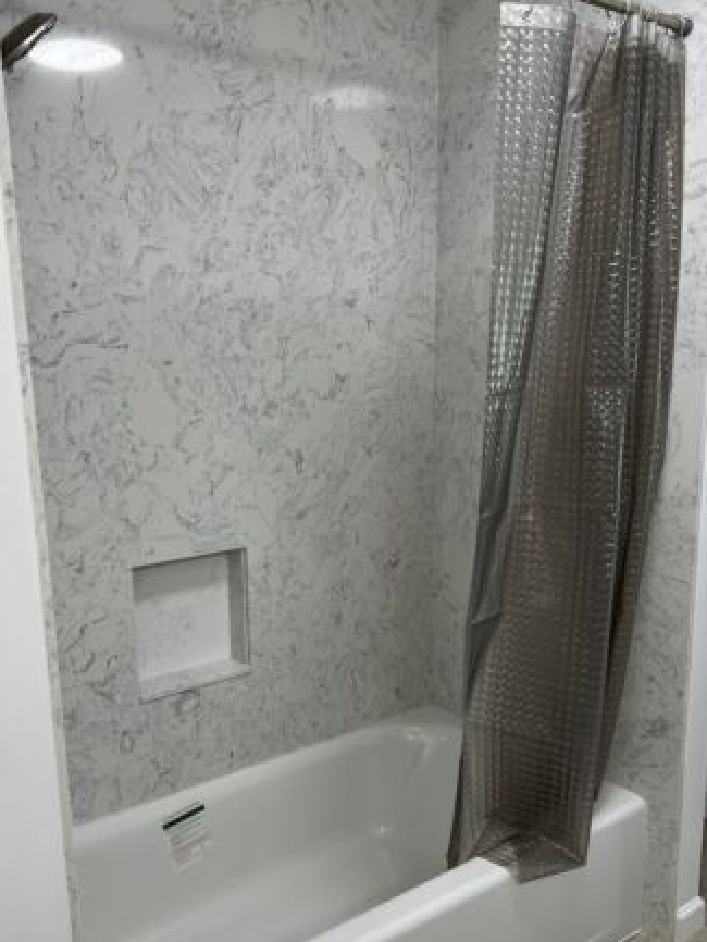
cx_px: 276
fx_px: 871
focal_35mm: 32
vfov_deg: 56.7
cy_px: 519
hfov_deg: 43.9
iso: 80
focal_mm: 5.7
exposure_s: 1/120
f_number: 1.5
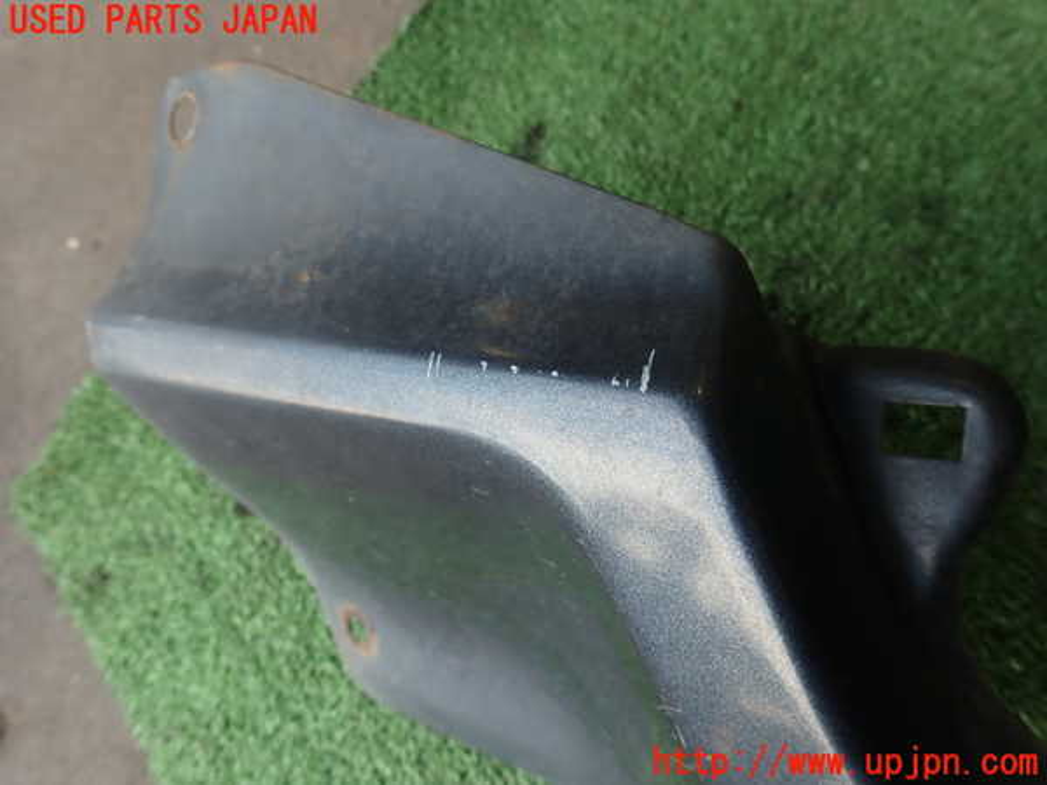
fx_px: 756
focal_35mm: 25
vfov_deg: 54.9
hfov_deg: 69.4
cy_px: 392
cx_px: 524
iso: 100
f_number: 2.8
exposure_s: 1/100
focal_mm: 4.5
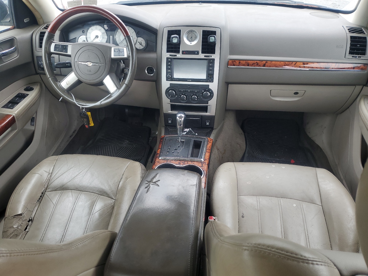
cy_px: 138
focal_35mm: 26
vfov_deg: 53.1
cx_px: 184
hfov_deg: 67.3
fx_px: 276
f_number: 1.5
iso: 50
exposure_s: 1/182
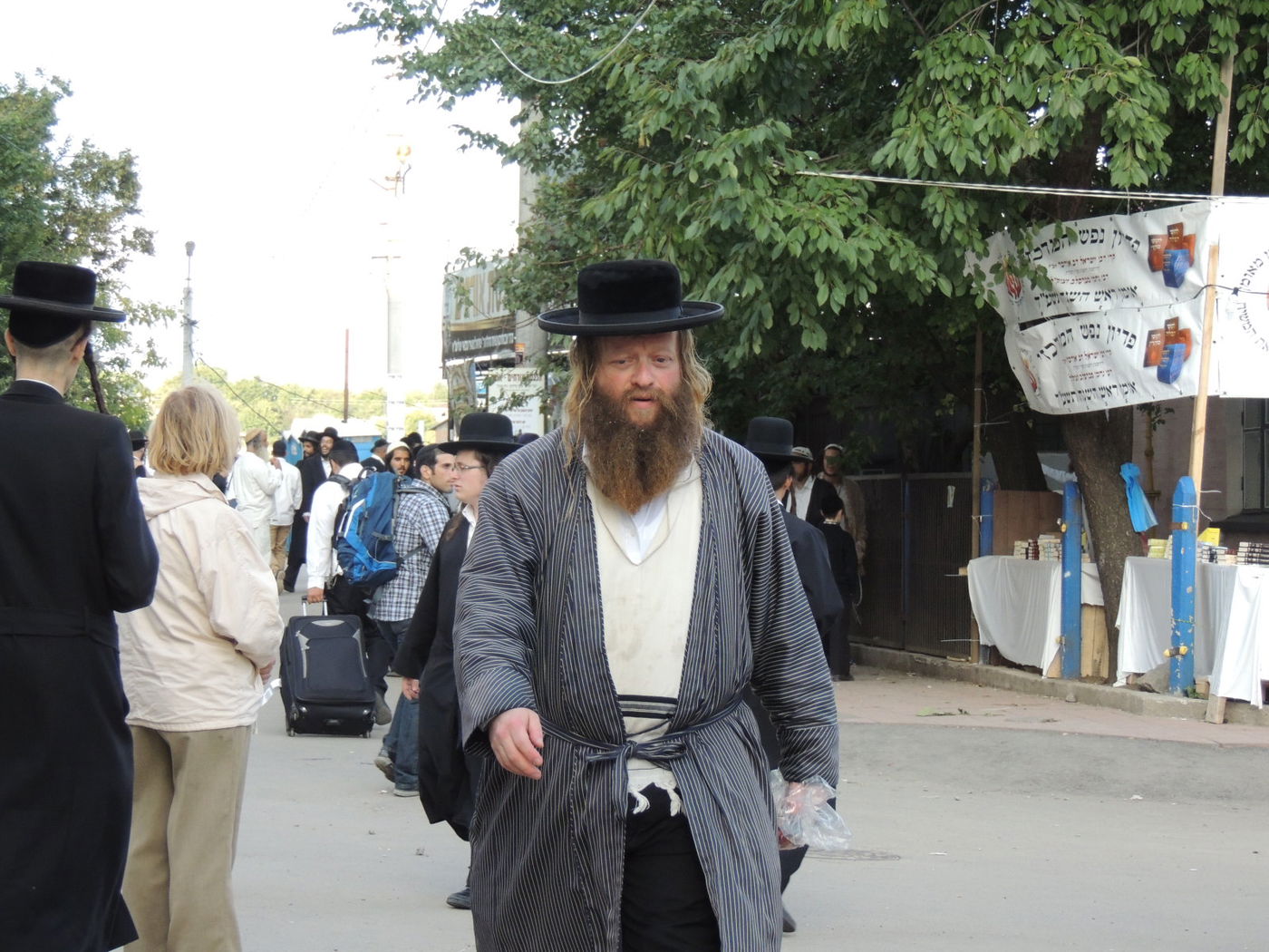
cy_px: 476
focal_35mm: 105
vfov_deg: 14.1
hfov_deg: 18.7
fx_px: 3849
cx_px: 634
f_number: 4.2
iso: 400
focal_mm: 18.7
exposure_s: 1/320
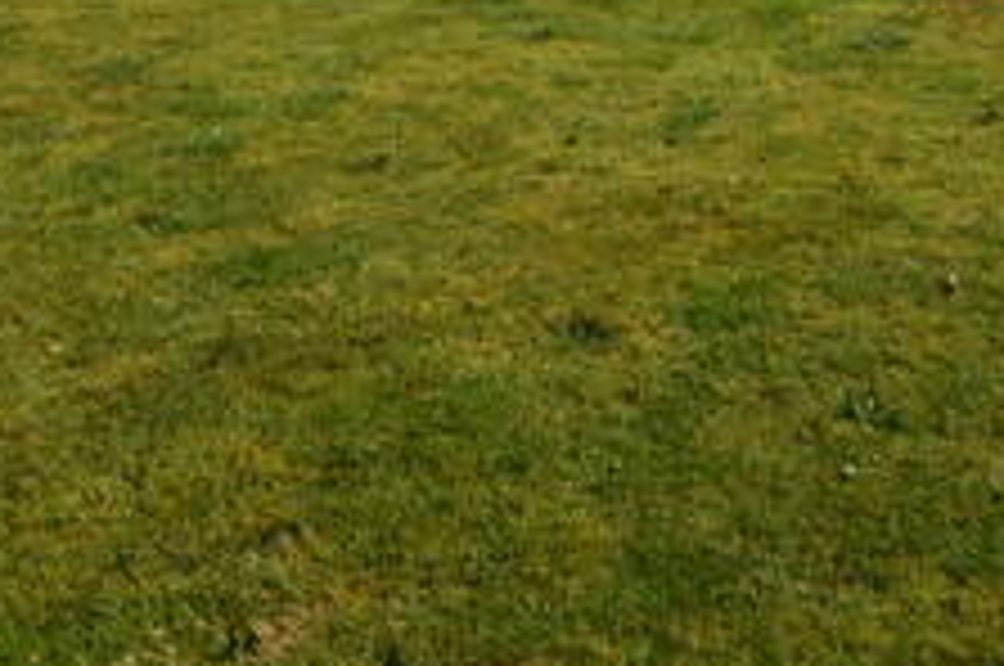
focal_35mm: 69
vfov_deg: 18.1
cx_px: 837
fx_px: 1922
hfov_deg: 28.5
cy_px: -250
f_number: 11
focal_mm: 10
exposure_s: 1/500
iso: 280
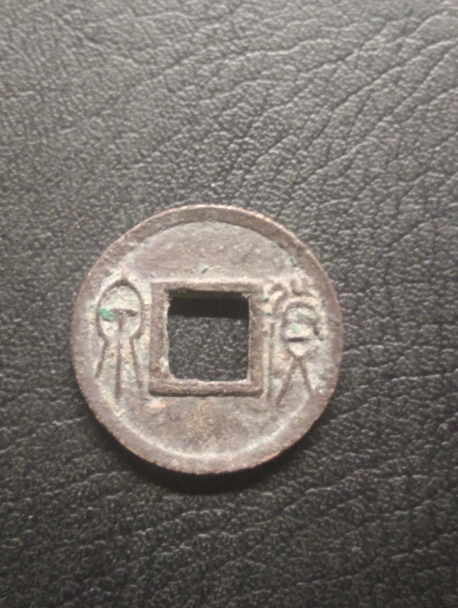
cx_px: 229
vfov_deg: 38.1
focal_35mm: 50
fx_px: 880
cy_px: 304
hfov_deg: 29.2
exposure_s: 1/25
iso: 1250
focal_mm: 3.42
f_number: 2.2
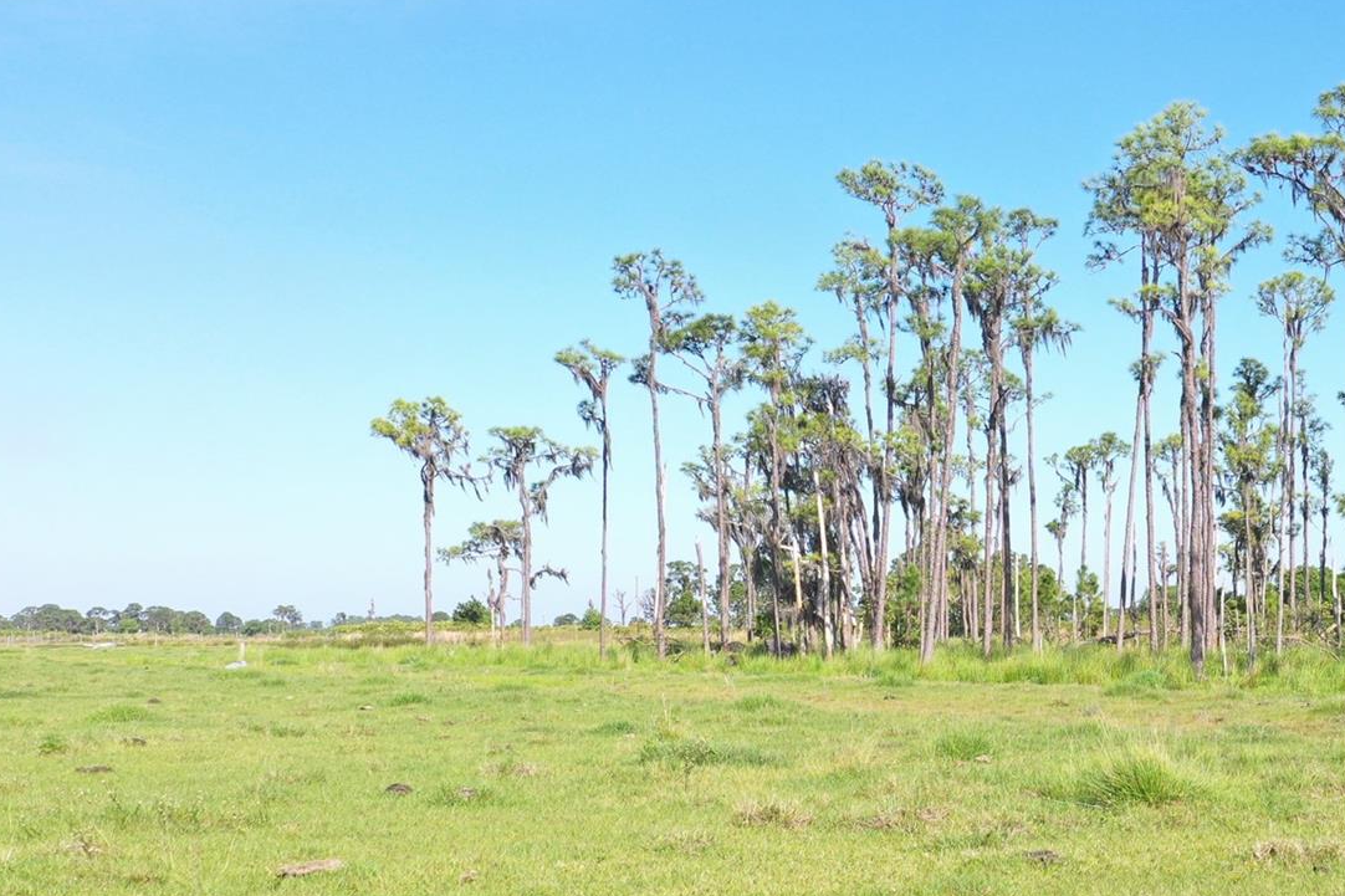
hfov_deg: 35.7
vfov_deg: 25.3
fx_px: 1980
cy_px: 654
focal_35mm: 53
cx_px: 1161
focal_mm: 10.26
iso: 100
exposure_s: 1/240
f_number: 5
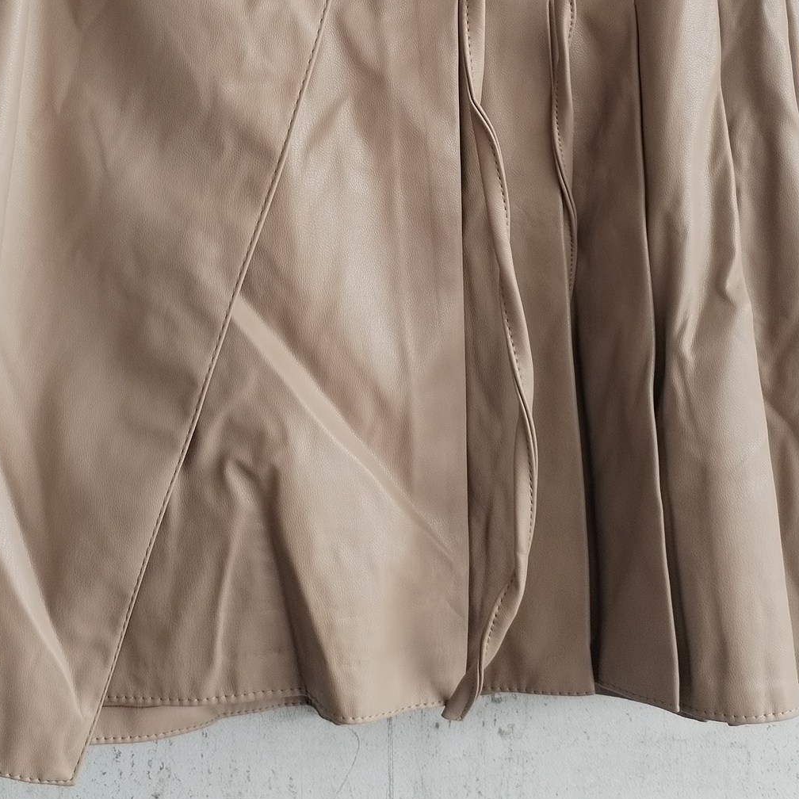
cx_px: 314
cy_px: 113
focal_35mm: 61
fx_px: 1593
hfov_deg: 28.1
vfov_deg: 27.4
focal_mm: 4.75
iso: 179
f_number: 1.8
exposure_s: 1/100
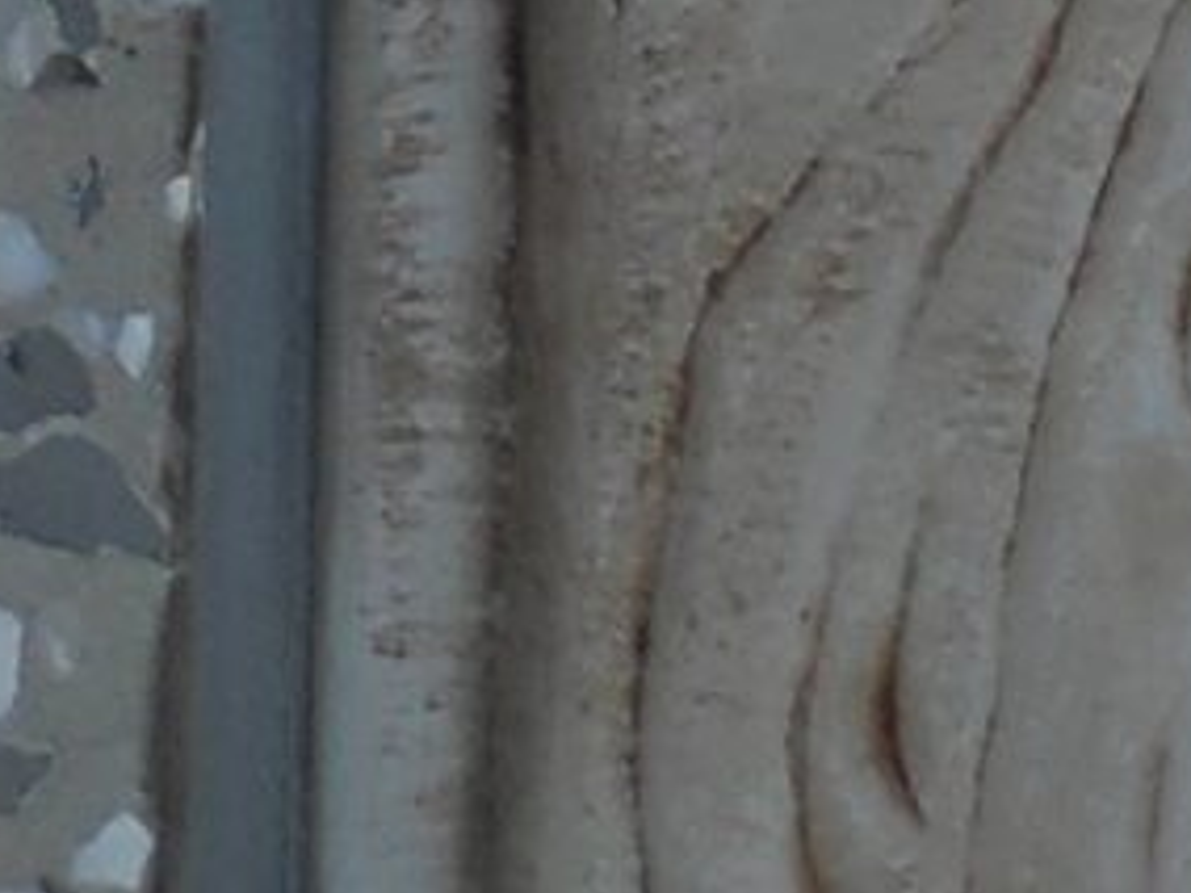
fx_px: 6193
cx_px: 2462
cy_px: -3568
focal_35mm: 180
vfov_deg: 5.8
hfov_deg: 10.1
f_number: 1.9
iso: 100
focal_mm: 3.94
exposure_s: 1/962
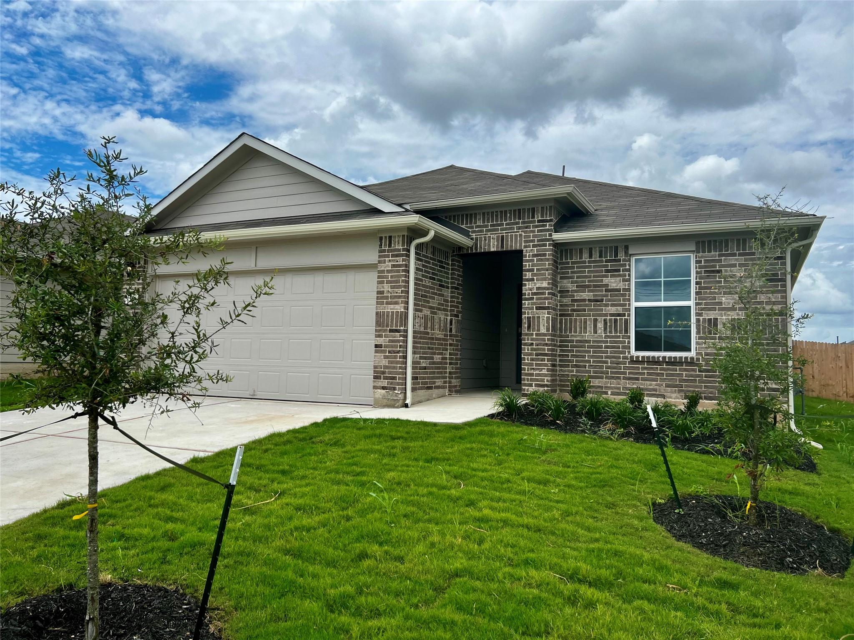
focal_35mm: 26
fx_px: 641
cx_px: 427
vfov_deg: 53.1
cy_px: 320
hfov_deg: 67.3
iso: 50
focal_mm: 5.7
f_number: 1.5
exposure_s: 1/5319
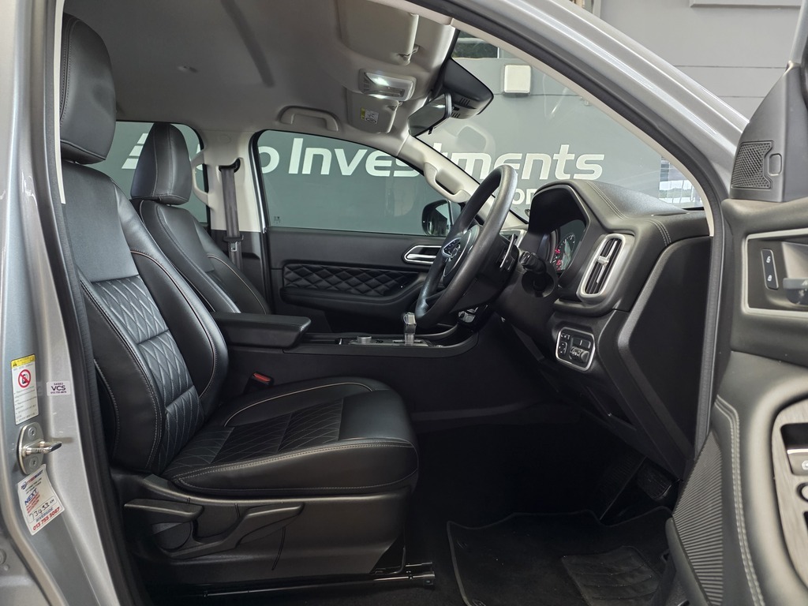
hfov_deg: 73.9
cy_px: 303
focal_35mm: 23
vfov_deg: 58.9
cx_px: 404
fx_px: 537
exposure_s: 1/100
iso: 800
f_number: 1.7
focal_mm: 6.25
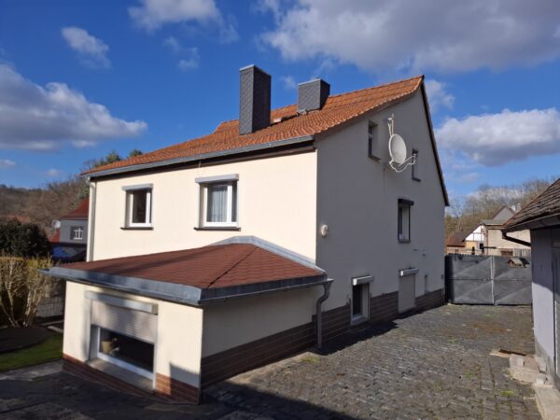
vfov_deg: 58.9
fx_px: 372
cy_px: 210
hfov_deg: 73.9
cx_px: 280
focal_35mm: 23
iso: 50
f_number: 1.8
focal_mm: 5.54
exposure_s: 1/2110
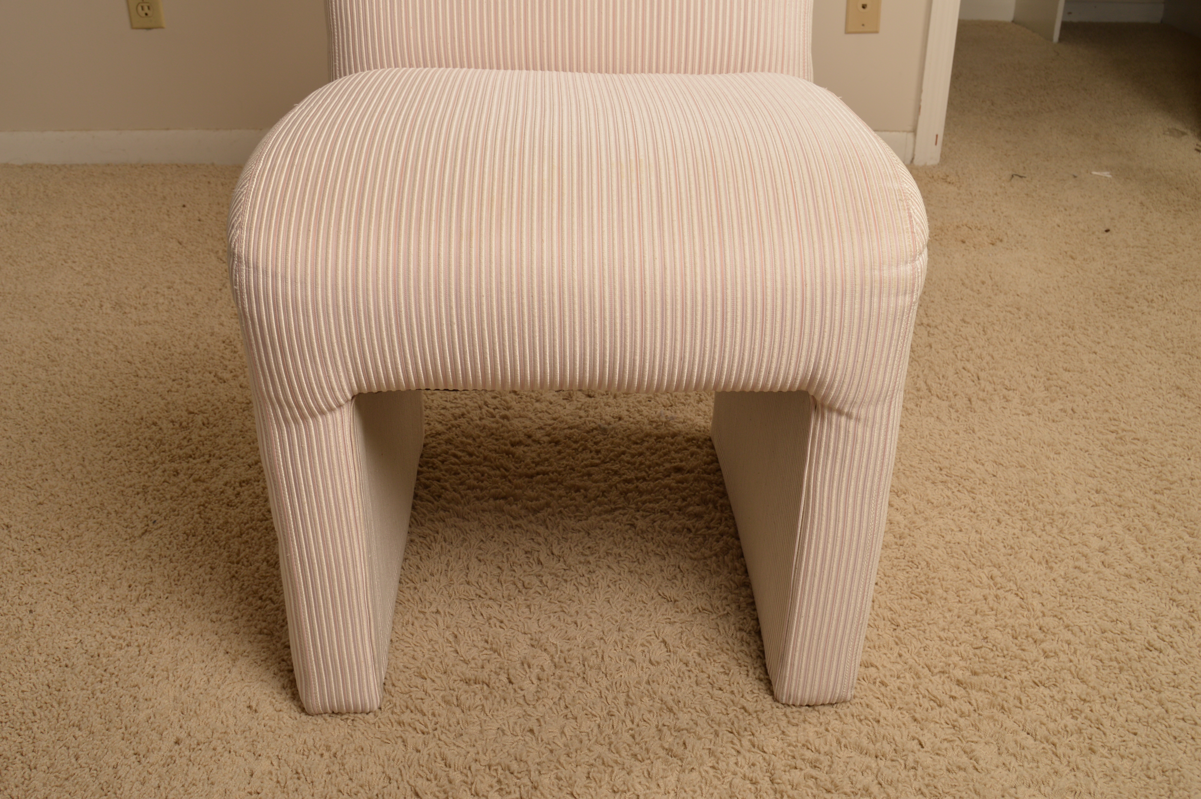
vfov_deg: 38.3
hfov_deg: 55.1
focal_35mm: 34
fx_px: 1150
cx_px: 600
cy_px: 400
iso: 100
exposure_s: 1/160
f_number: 8
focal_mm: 23
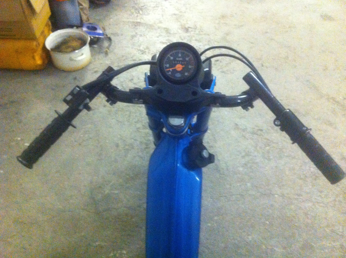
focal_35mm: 35
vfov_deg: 40.6
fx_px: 349
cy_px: 129
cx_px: 173
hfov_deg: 52.7
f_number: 2.8
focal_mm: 3.85
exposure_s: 1/15
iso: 1000
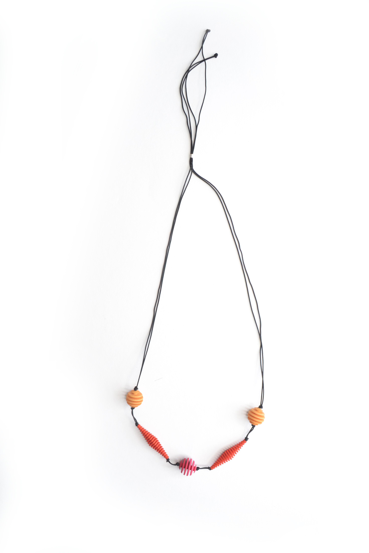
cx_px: 189
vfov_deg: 60.3
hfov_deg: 42.3
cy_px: 272
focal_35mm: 31
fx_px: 477
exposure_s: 1/80
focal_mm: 20
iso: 800
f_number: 8
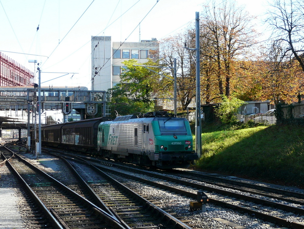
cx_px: 152
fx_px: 308
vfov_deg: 40.8
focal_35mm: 35
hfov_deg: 52.5
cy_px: 114
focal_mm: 5.8
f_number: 4.5
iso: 100
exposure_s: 1/160
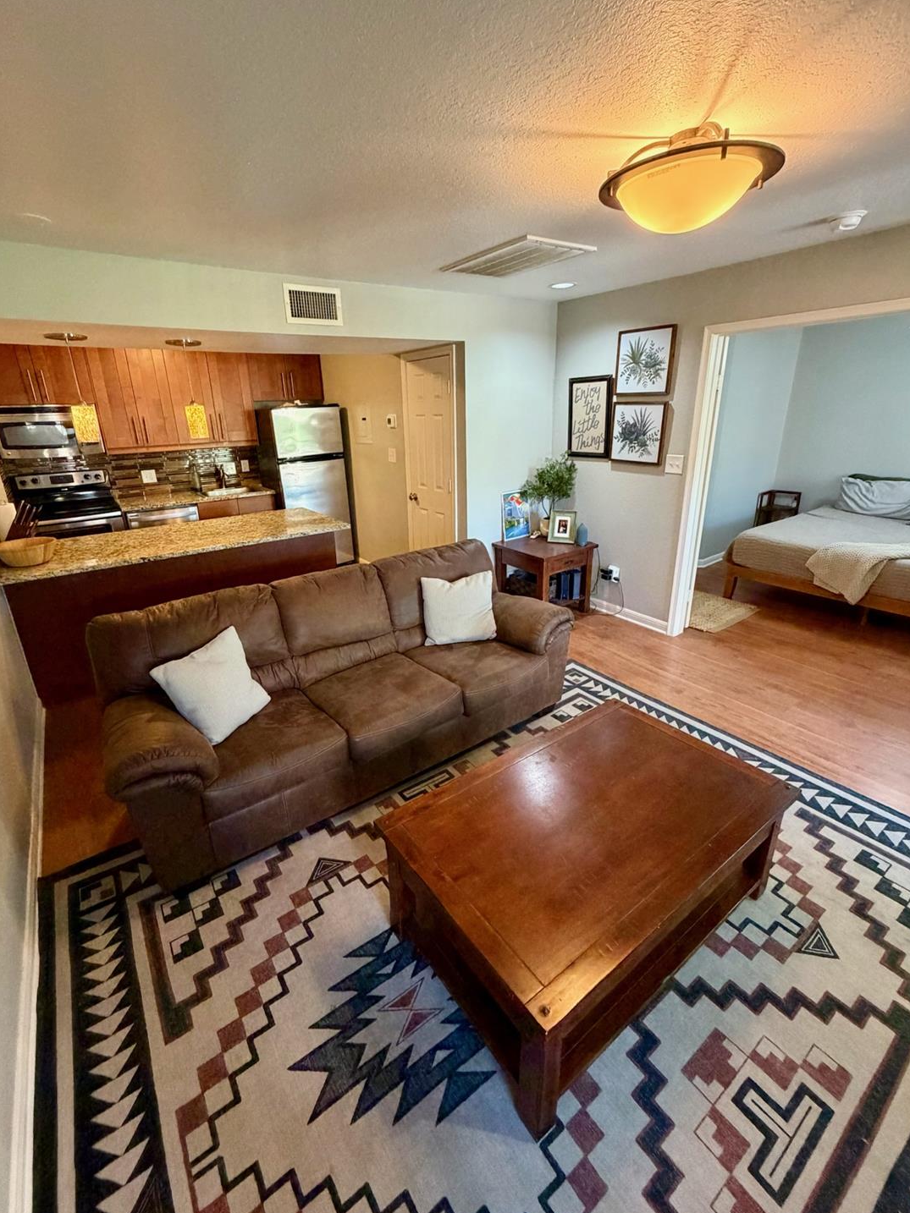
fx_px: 526
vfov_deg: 98.2
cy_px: 590
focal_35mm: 15
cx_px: 430
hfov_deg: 81.7
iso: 500
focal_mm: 2.22
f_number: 2.2
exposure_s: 1/60
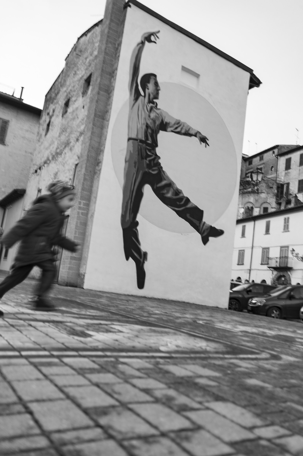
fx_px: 354
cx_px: 152
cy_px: 228
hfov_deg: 46.3
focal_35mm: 28
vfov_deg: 65.5
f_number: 3.5
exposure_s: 1/50
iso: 200
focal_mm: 28
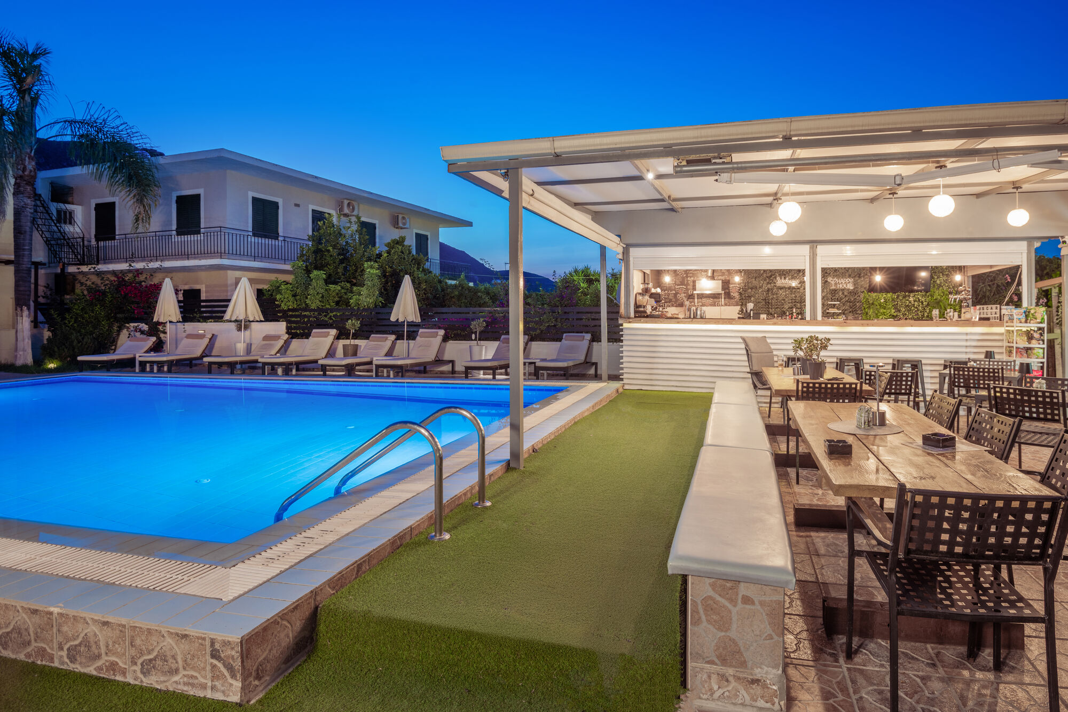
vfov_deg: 64.5
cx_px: 534
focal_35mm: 19
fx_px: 564
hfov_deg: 86.9
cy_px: 356
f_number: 8
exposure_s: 8
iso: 100
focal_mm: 19
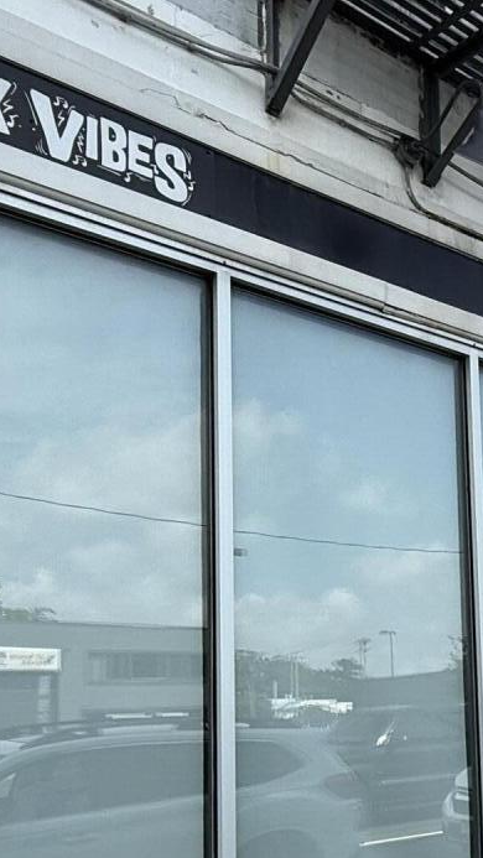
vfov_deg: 45.3
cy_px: 610
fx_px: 1001
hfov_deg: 24.6
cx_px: 577
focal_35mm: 44
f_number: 2.2
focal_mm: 2.22
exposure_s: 1/1312
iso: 64
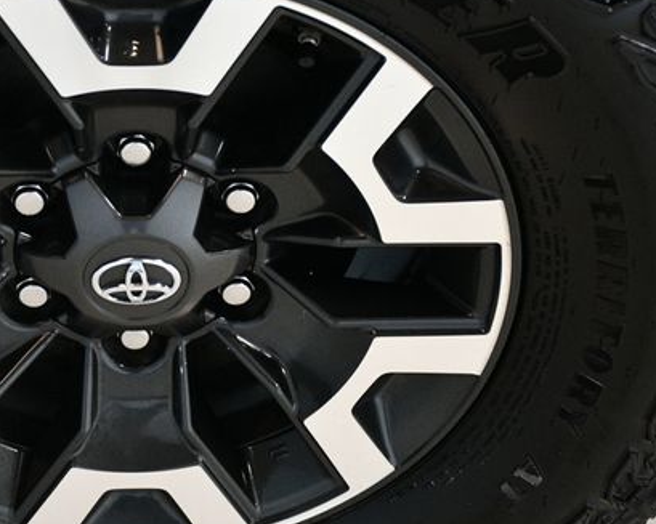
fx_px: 2135
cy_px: 216
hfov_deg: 17.4
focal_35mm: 110
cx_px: 176
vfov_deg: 14.0
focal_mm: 50
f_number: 4.8
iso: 3200
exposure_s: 1/80
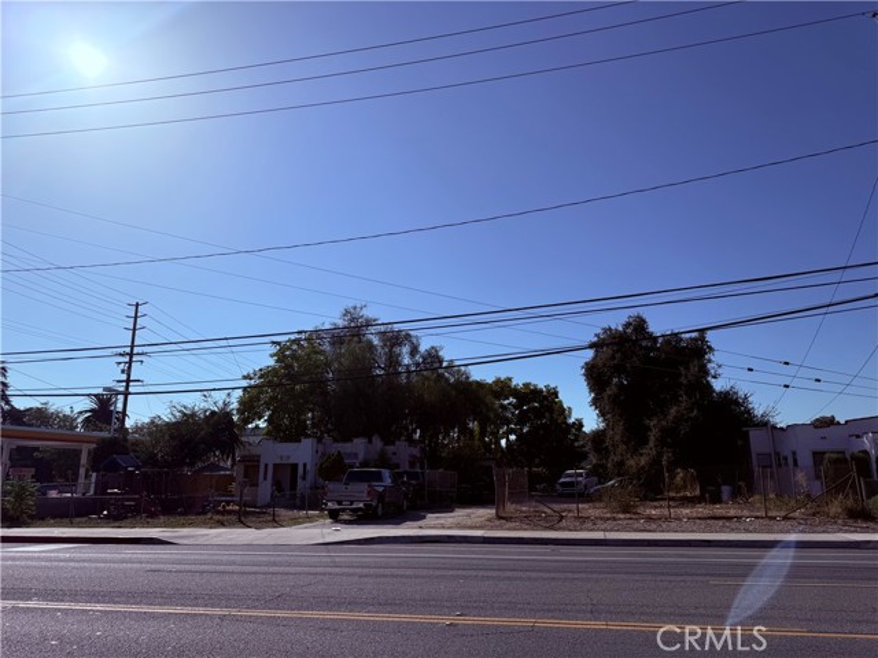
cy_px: 329
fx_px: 609
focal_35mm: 24
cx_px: 439
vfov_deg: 56.8
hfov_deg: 71.6
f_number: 1.78
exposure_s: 1/14286
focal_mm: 6.76
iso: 80
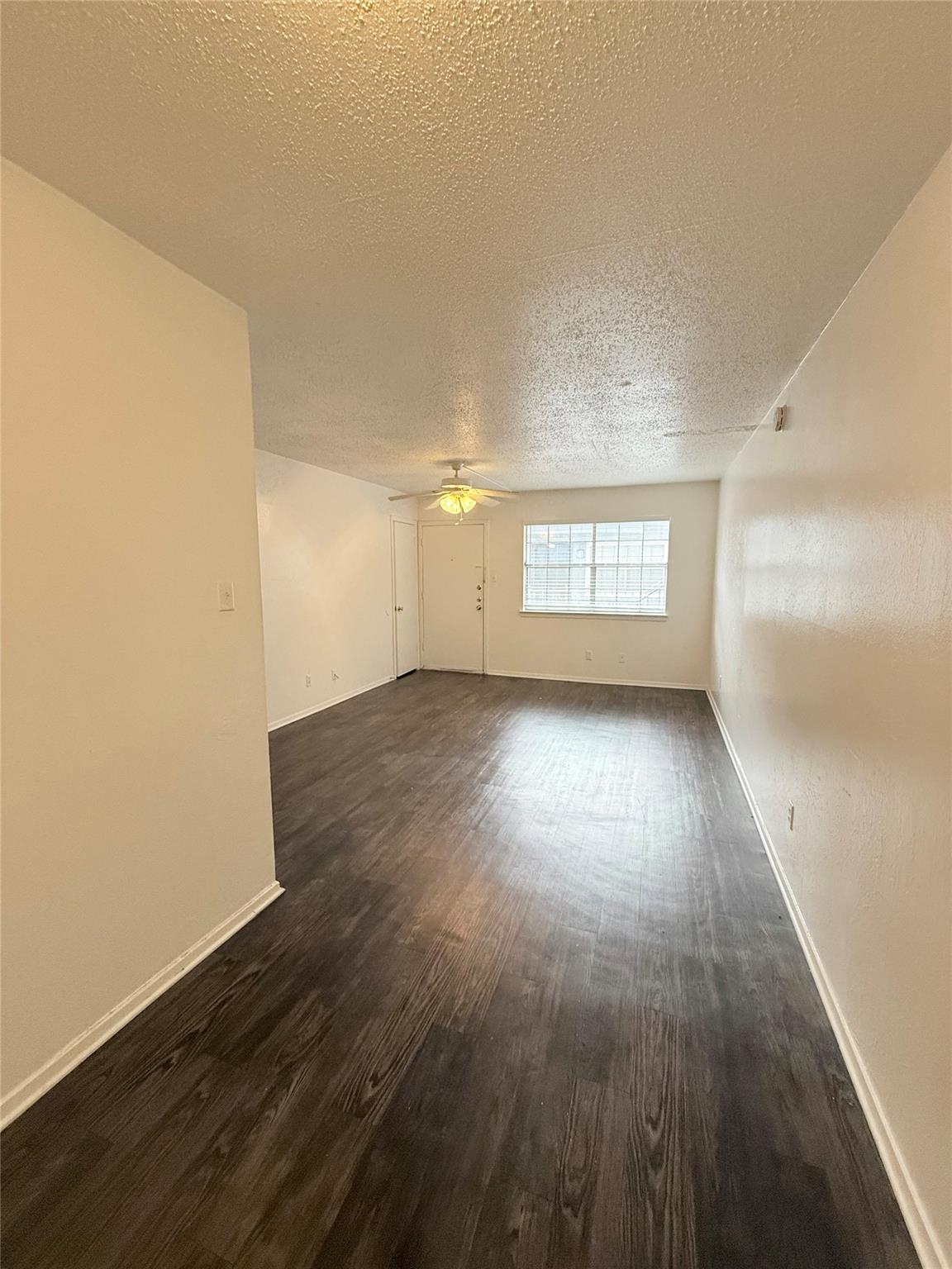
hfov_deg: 85.7
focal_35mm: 14
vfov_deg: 102.1
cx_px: 476
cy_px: 634
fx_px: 513
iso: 250
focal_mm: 2.22
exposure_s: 1/120
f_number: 2.2
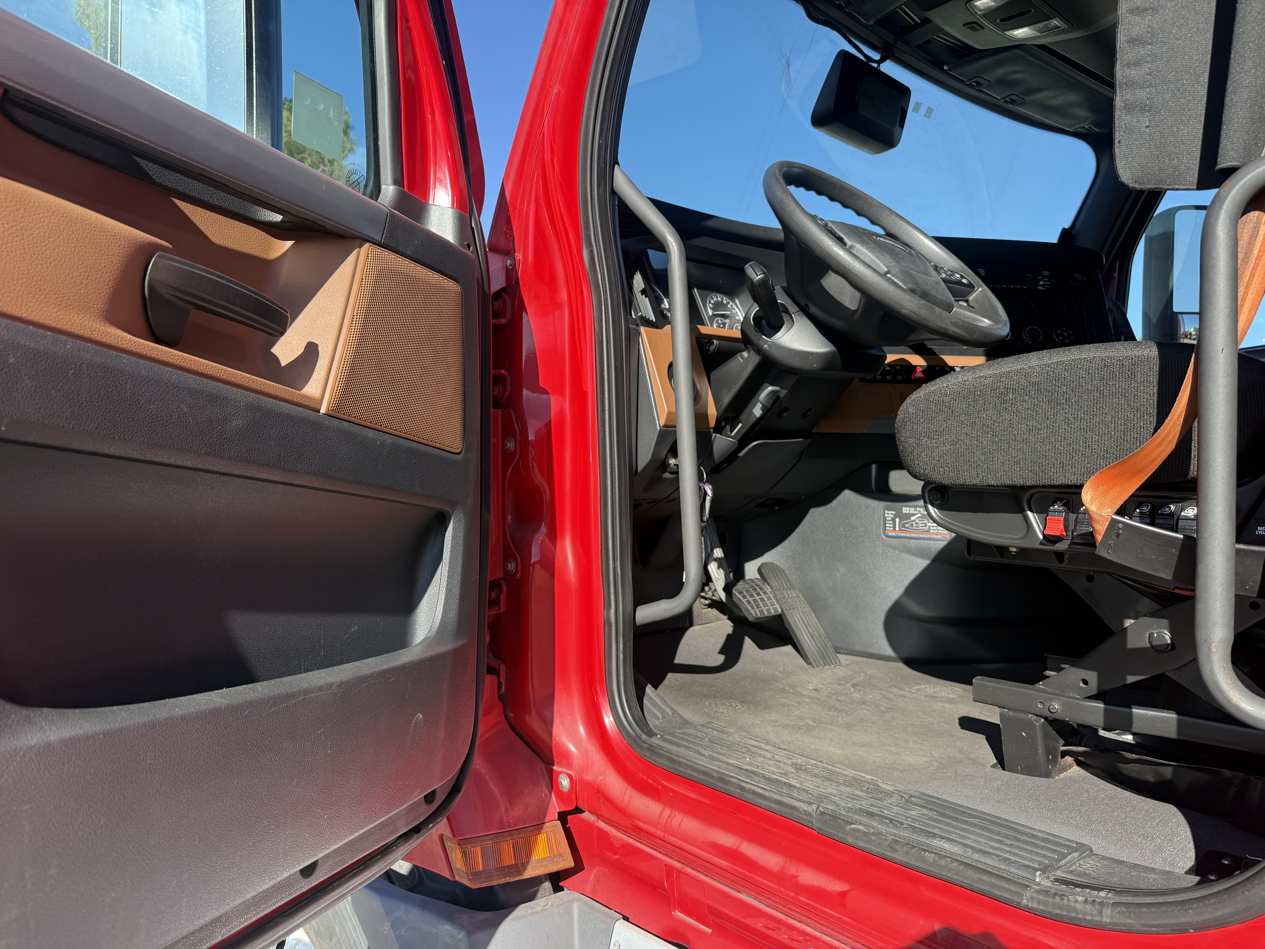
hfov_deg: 71.6
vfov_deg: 56.8
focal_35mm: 24
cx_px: 632
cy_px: 474
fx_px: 877
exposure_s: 1/1139
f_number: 1.78
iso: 80
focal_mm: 6.76
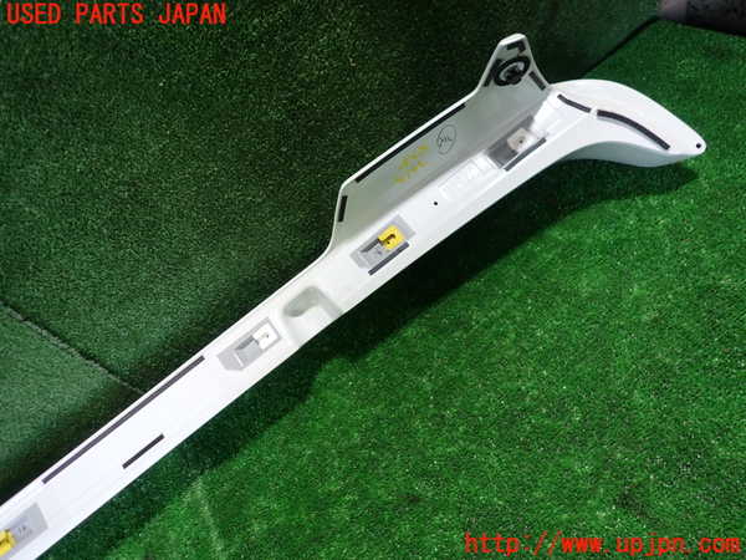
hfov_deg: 69.4
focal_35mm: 25
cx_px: 373
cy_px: 280
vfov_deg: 54.9
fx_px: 539
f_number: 2
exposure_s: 1/40
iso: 200
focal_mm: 4.5
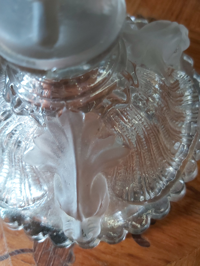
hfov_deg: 53.1
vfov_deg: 67.3
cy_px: 133
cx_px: 100
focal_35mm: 26
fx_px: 200
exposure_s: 1/33
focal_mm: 3.92
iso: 320
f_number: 1.7
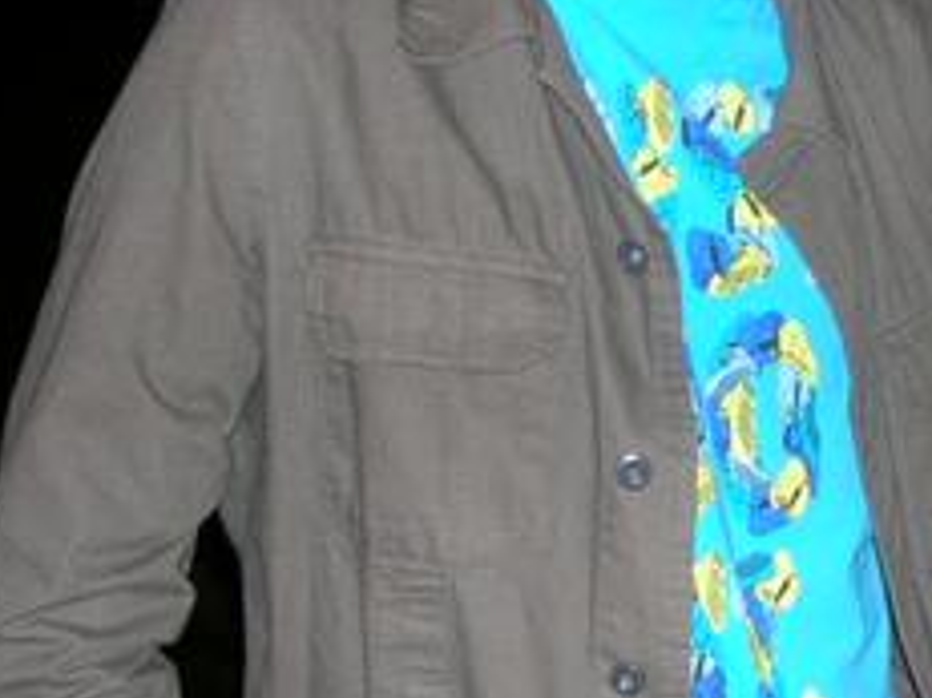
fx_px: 2610
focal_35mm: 97
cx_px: 940
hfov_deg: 19.6
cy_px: 117
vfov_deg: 15.1
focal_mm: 5.8
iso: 102
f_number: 2.8
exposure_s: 1/60.1
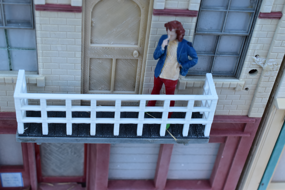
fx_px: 475
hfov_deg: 33.4
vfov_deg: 22.6
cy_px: 95
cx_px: 142
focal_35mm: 60
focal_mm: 40
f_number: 8
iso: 720
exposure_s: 1/60
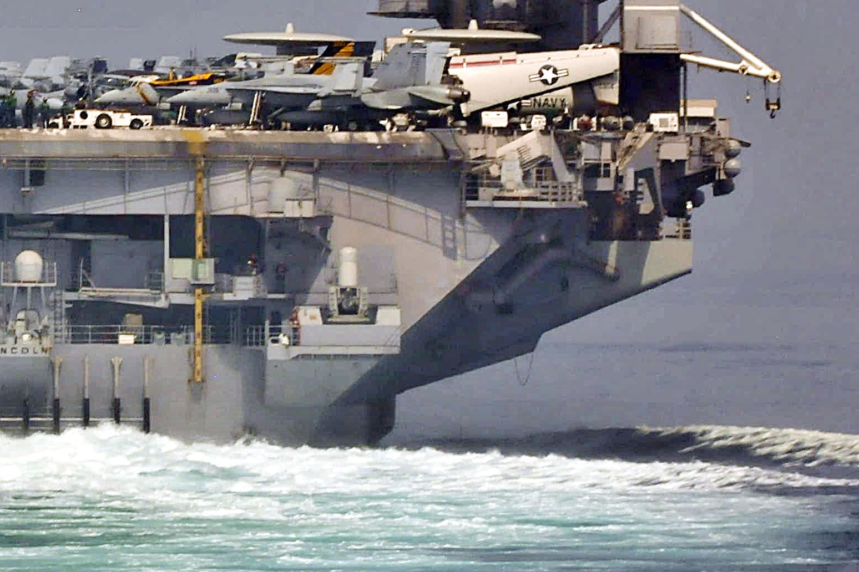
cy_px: -90
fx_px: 37292
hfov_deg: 1.3
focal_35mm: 1563
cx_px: -605
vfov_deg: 0.9
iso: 500
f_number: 20
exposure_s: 1/1000
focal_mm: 400
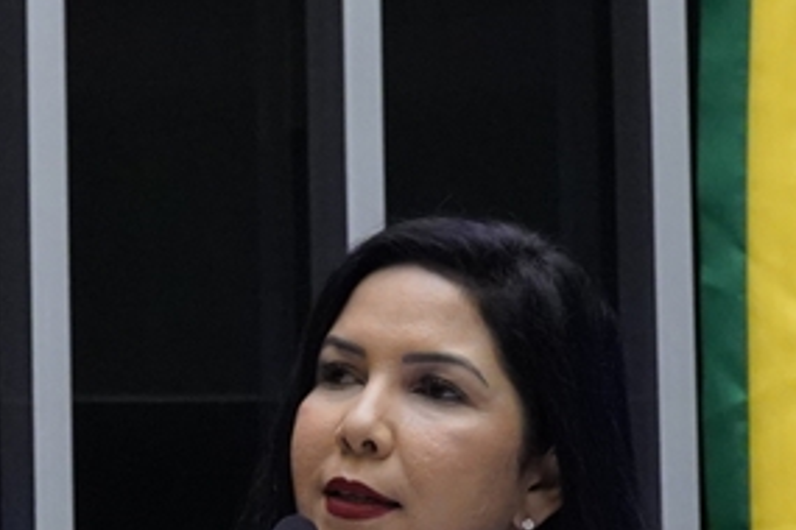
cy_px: 714
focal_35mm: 268
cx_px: 290
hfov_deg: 7.7
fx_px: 5925
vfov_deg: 5.1
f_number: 4
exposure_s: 1/160
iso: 4000
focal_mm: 57
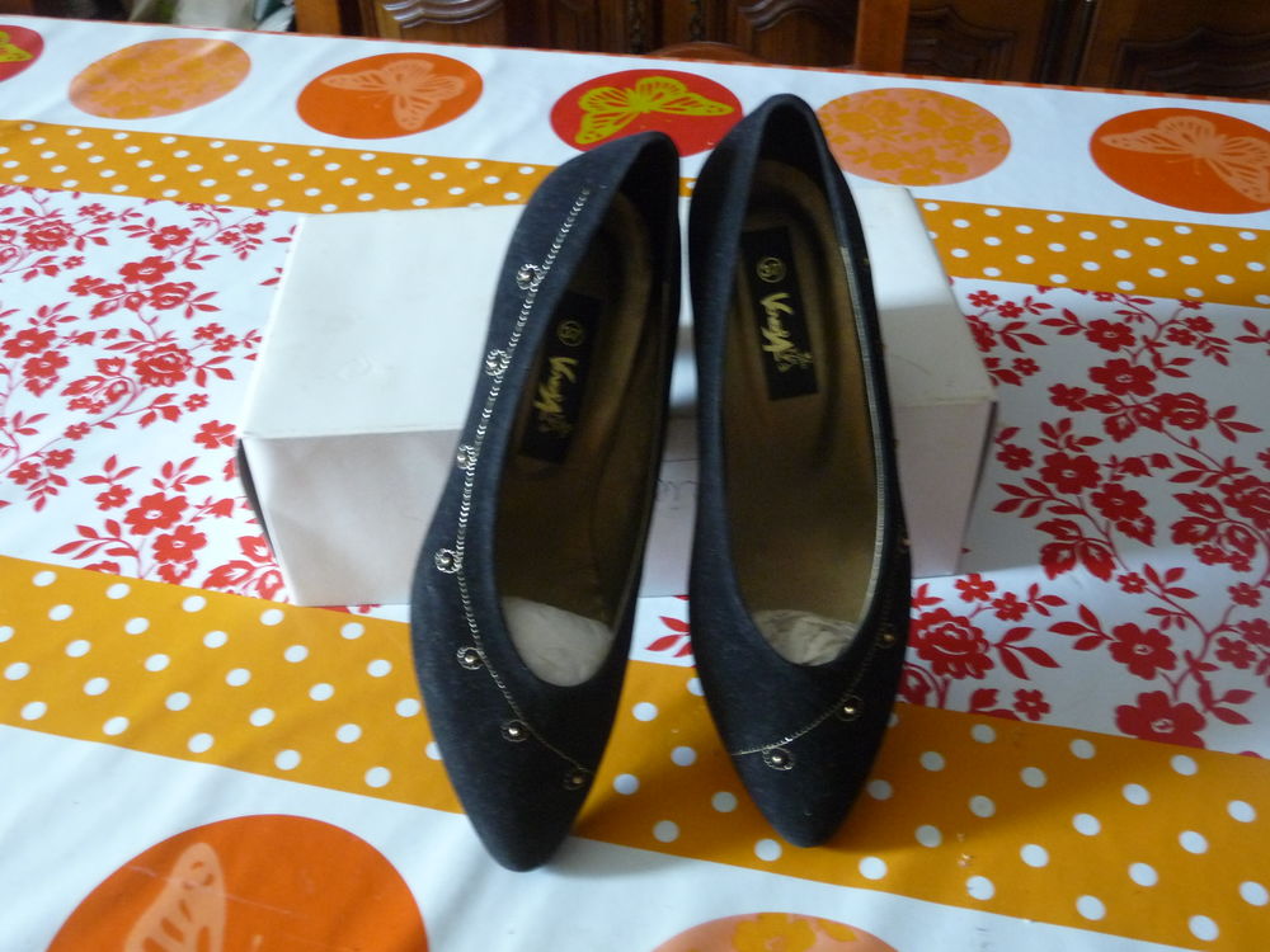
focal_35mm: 34
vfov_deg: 41.8
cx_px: 635
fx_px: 1247
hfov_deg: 54.0
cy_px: 476
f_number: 3.6
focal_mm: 5.6
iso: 400
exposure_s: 1/13
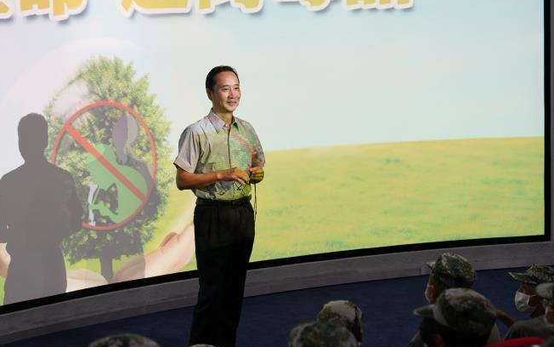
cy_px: 149
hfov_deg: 27.4
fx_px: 1133
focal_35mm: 75
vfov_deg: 17.4
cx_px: 218
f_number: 3.2
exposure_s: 1/100
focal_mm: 60
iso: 2000
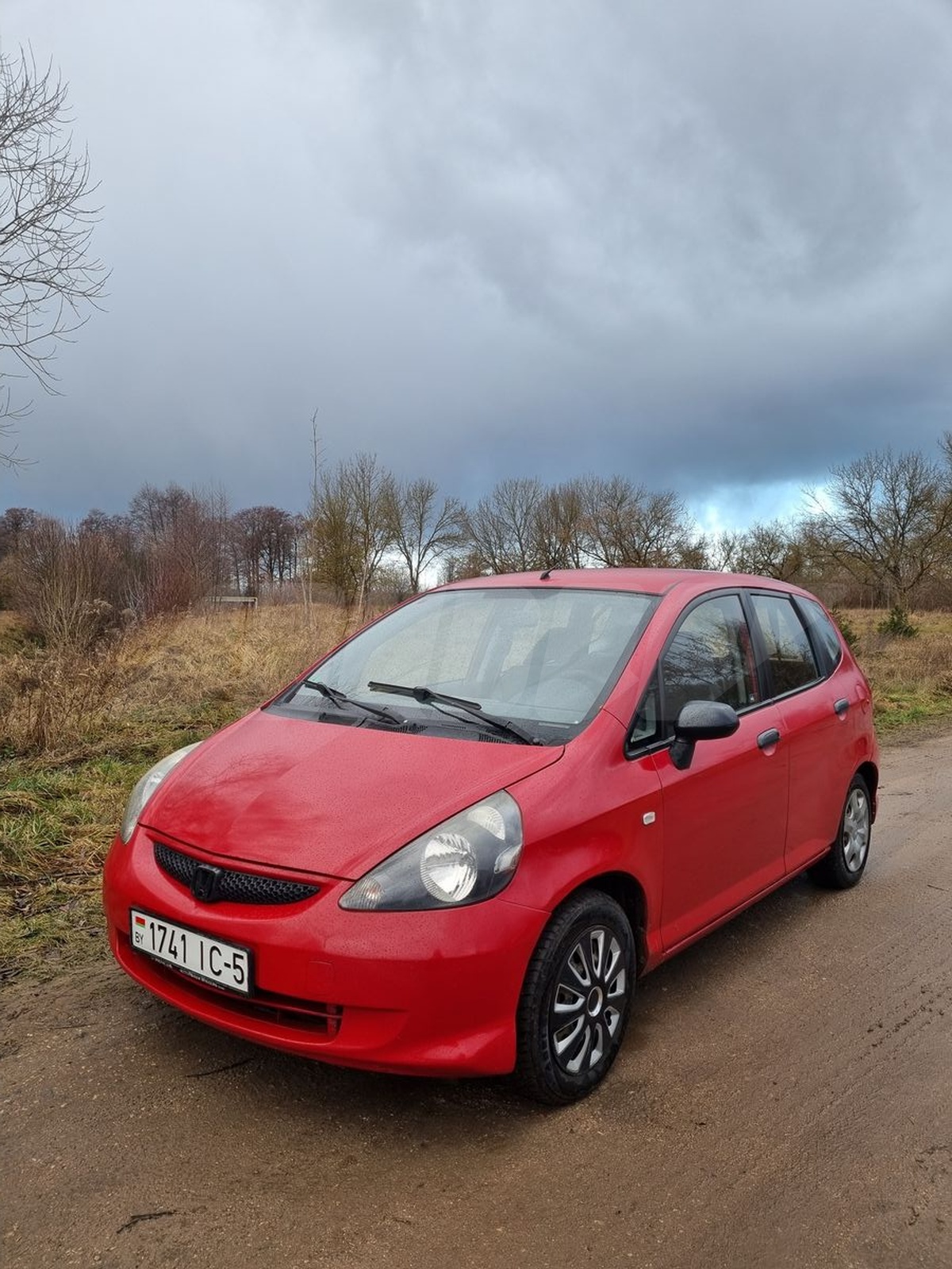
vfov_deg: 67.3
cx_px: 476
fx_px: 953
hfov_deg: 53.1
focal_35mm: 26
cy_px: 634
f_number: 1.8
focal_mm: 5.4
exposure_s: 1/214
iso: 50
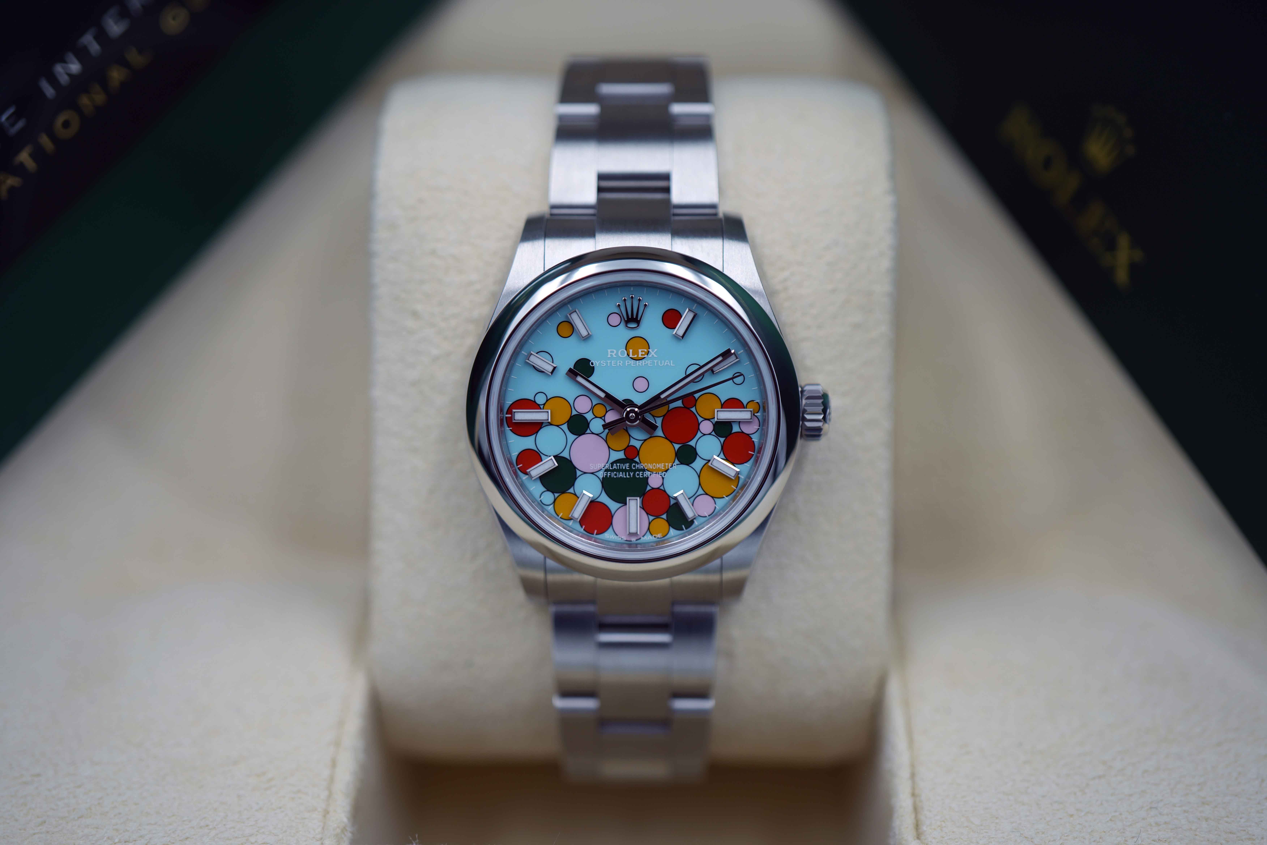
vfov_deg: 27.0
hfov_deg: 39.6
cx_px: 634
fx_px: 1760
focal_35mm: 50
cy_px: 422
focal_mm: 50
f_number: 2.8
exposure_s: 1/160
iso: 100
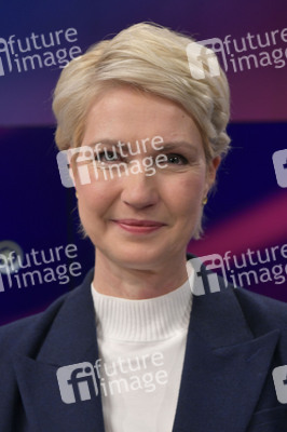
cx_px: 144
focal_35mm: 70
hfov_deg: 19.4
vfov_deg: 28.9
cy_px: 216
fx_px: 838
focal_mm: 70
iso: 1600
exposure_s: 1/200
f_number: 6.3
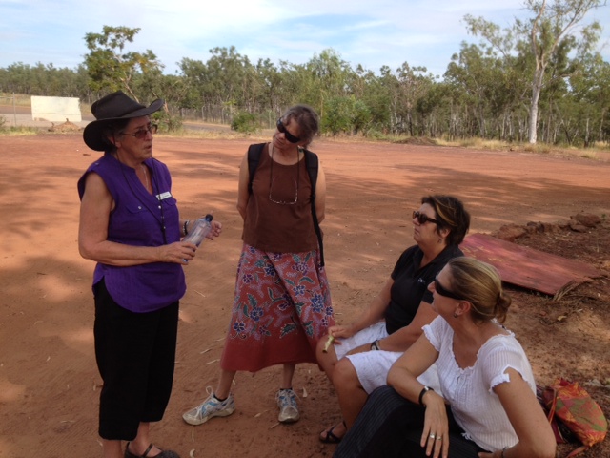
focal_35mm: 35
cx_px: 305
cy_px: 229
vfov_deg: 40.7
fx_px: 617
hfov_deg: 52.6
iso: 64
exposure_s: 1/1004
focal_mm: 4.28
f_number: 2.4
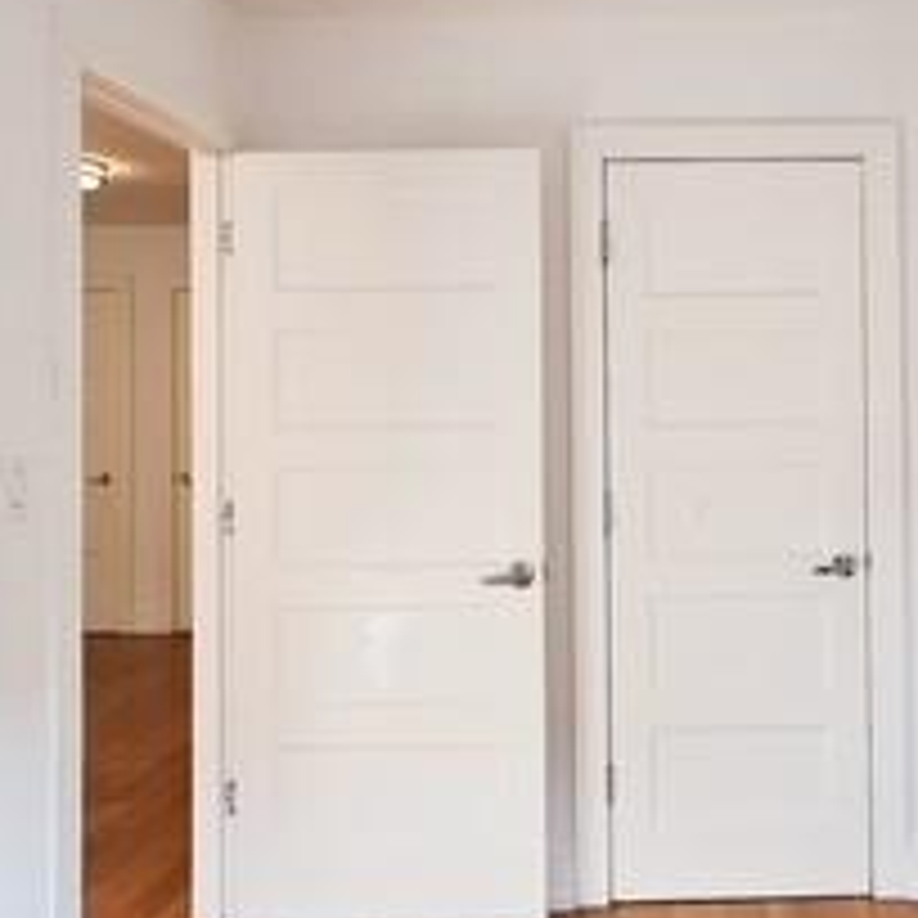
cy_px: 364
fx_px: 1080
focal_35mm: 36
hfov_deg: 44.2
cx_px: 711
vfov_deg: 45.8
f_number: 2.2
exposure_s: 1/250
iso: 50
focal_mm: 2.2
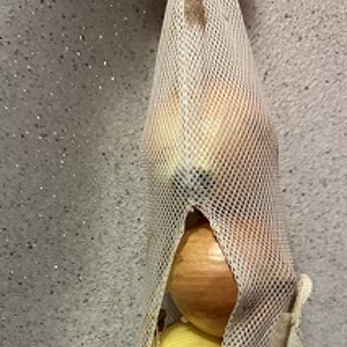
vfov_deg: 40.5
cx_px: 156
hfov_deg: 41.8
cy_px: 268
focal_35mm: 40
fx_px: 454
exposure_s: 1/60
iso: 500
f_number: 1.78
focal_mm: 6.76
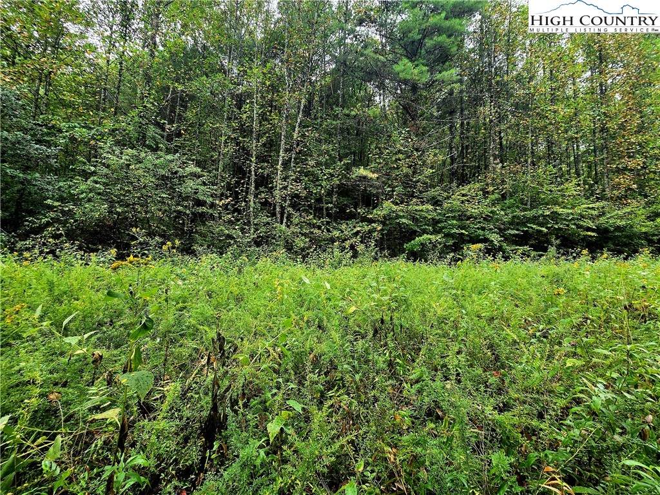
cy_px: 248
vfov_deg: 89.9
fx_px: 248
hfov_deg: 106.2
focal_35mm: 13
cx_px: 330
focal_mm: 2.2
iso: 80
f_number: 2.2
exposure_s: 1/120
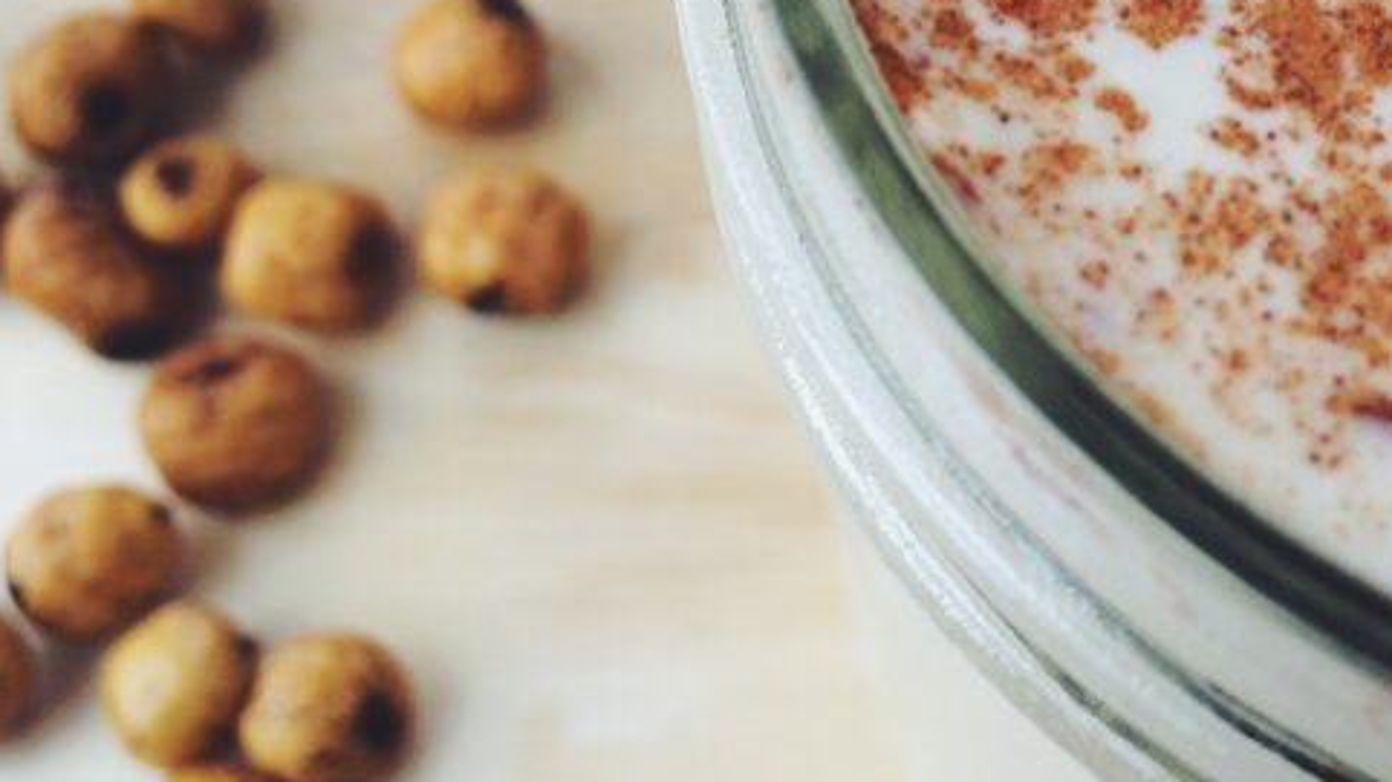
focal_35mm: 57
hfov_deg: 35.9
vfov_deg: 20.7
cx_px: 1025
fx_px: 2104
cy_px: 104
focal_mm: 4.12
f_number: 2.2
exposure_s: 1/60
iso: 50
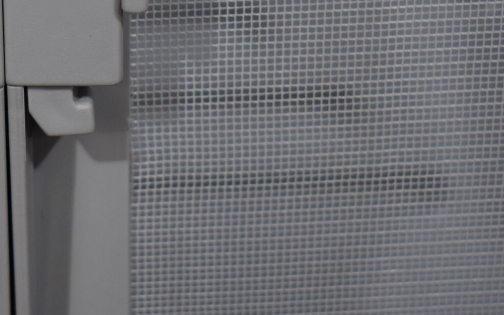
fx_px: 1826
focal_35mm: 133
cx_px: 13
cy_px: -44
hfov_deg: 15.5
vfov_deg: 9.7
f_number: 4.5
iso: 560
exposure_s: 1/250
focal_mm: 34
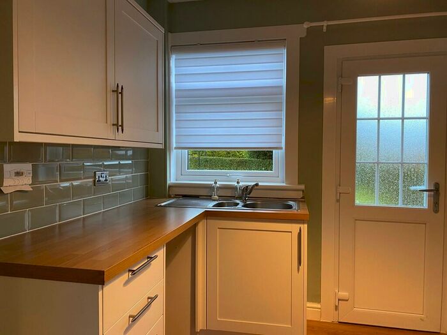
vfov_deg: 53.1
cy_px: 168
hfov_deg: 67.3
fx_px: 336
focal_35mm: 26
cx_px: 224
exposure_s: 1/60
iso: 160
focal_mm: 4.25
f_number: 1.8
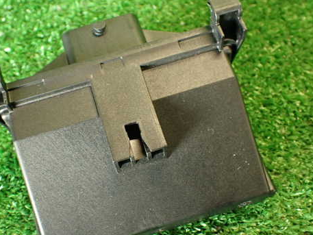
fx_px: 380
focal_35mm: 42
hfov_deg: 44.6
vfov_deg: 34.3
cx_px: 126
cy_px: 132
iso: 400
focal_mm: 5.79
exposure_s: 1/30
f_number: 2.4
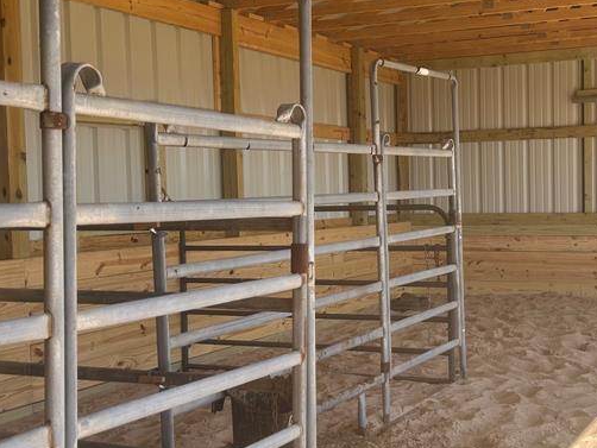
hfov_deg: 35.3
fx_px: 914
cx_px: 452
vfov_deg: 27.5
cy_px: 222
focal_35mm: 53
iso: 50
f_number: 1.5
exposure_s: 1/1698
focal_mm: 5.7
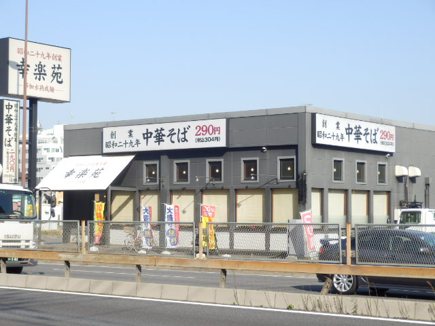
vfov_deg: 16.8
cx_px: 218
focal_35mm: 88
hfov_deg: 22.3
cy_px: 163
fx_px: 1106
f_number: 5.1
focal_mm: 15.5
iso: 80
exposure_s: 1/320
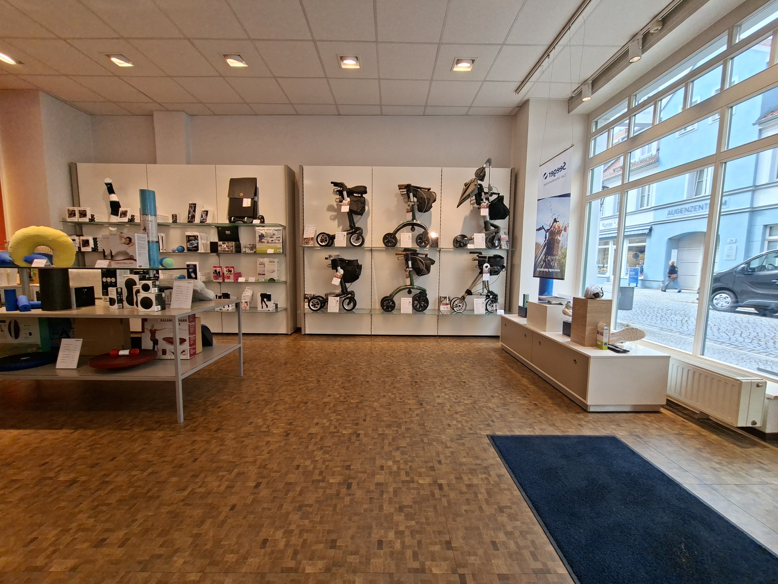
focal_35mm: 13
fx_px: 292
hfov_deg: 106.2
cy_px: 292
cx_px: 389
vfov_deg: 89.9
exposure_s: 1/120
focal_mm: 1.74
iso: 50
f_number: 2.2
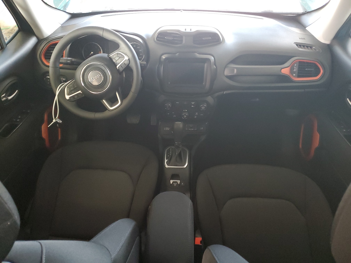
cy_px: 132
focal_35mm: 26
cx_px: 176
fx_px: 264
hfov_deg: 67.3
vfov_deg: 53.1
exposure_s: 1/60.2
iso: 334
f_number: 1.5
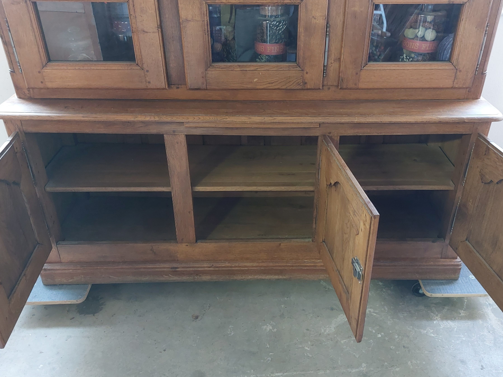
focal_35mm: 31
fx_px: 450
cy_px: 183
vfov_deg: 45.4
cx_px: 275
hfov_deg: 58.3
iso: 500
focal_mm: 5.23
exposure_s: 1/23
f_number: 1.8
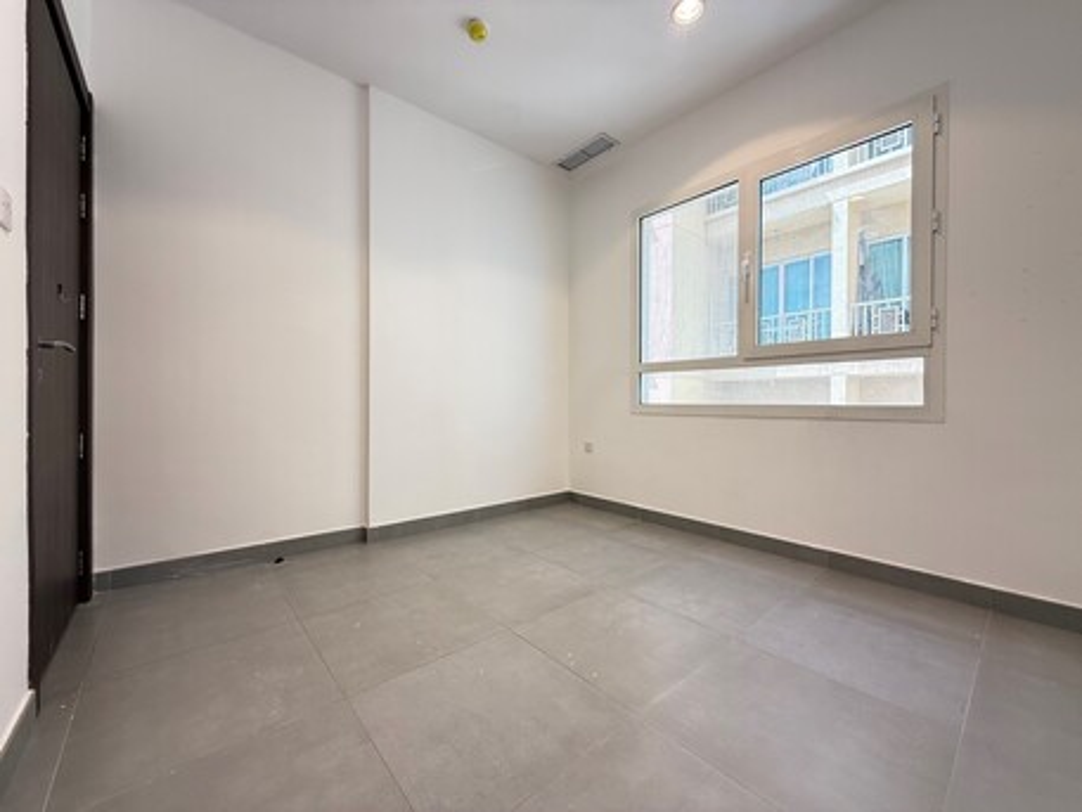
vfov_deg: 85.7
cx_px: 541
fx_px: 438
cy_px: 406
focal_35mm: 14
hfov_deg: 102.0
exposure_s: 1/99
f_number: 2.2
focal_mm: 2.22
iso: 125
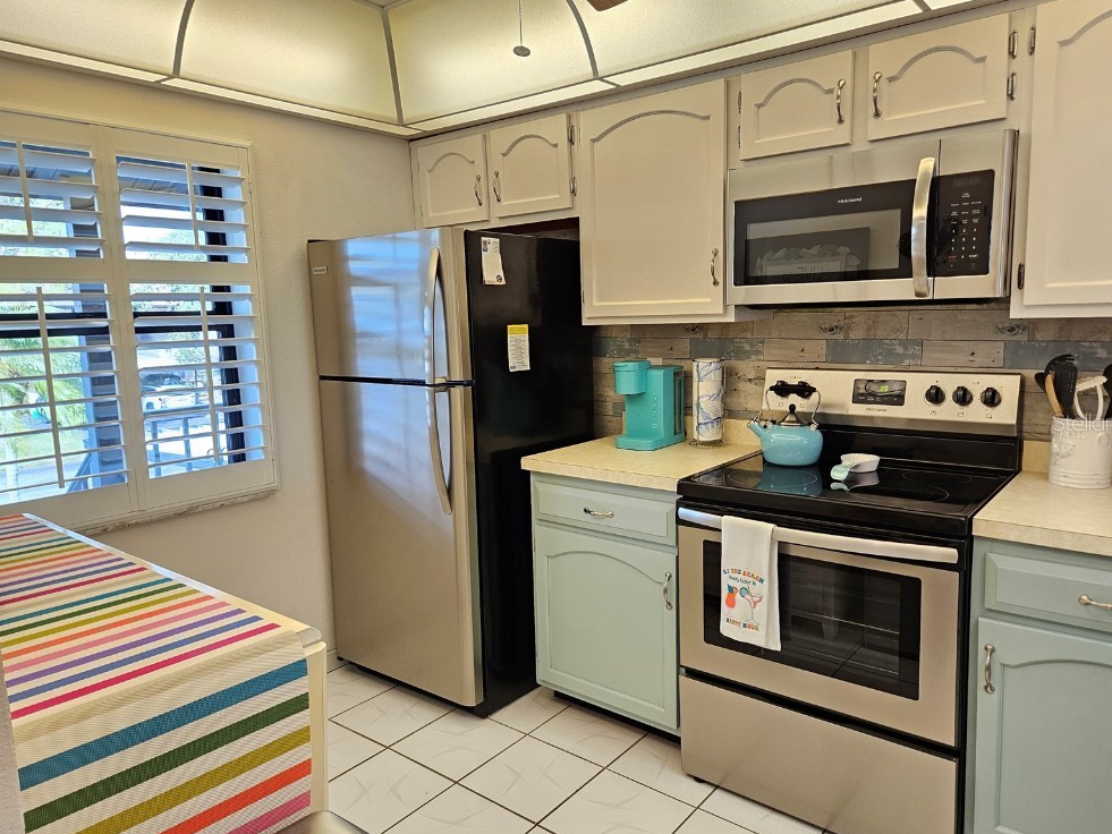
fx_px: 771
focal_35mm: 24
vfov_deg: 56.8
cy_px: 422
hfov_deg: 71.6
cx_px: 579
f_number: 1.8
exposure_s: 1/120
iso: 160
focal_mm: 5.4
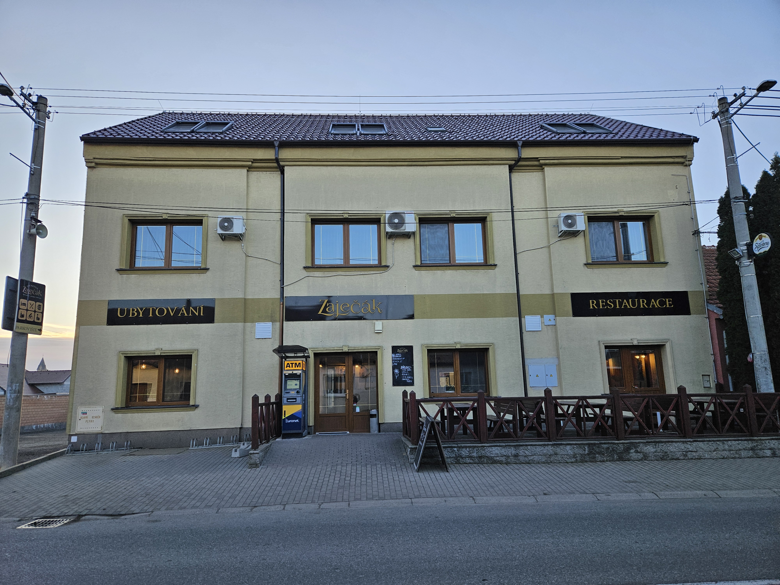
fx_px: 518
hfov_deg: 73.9
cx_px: 390
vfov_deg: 58.9
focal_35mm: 23
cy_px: 292
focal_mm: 5.4
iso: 50
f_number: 1.8
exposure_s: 1/719
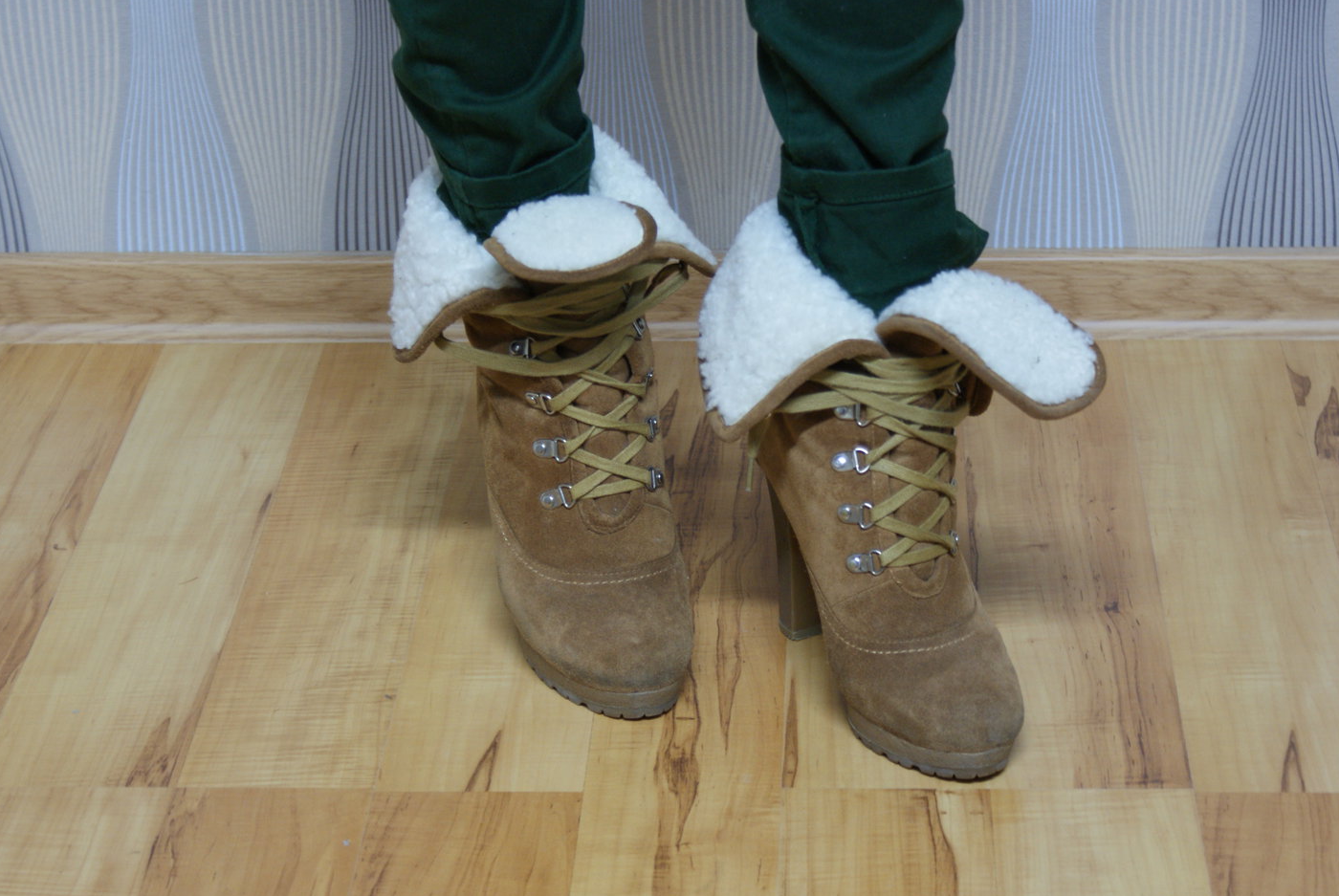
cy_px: 468
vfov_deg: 14.3
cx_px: 648
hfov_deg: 21.2
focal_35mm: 96
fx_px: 3575
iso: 400
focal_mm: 60
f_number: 5.6
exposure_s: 1/8
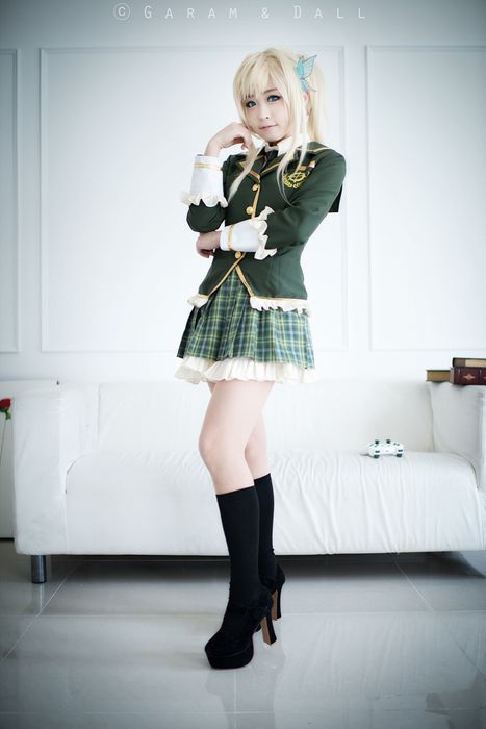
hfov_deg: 37.9
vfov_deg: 54.4
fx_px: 708
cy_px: 364
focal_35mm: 35
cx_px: 243
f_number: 1.4
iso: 200
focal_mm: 35
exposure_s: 1/125
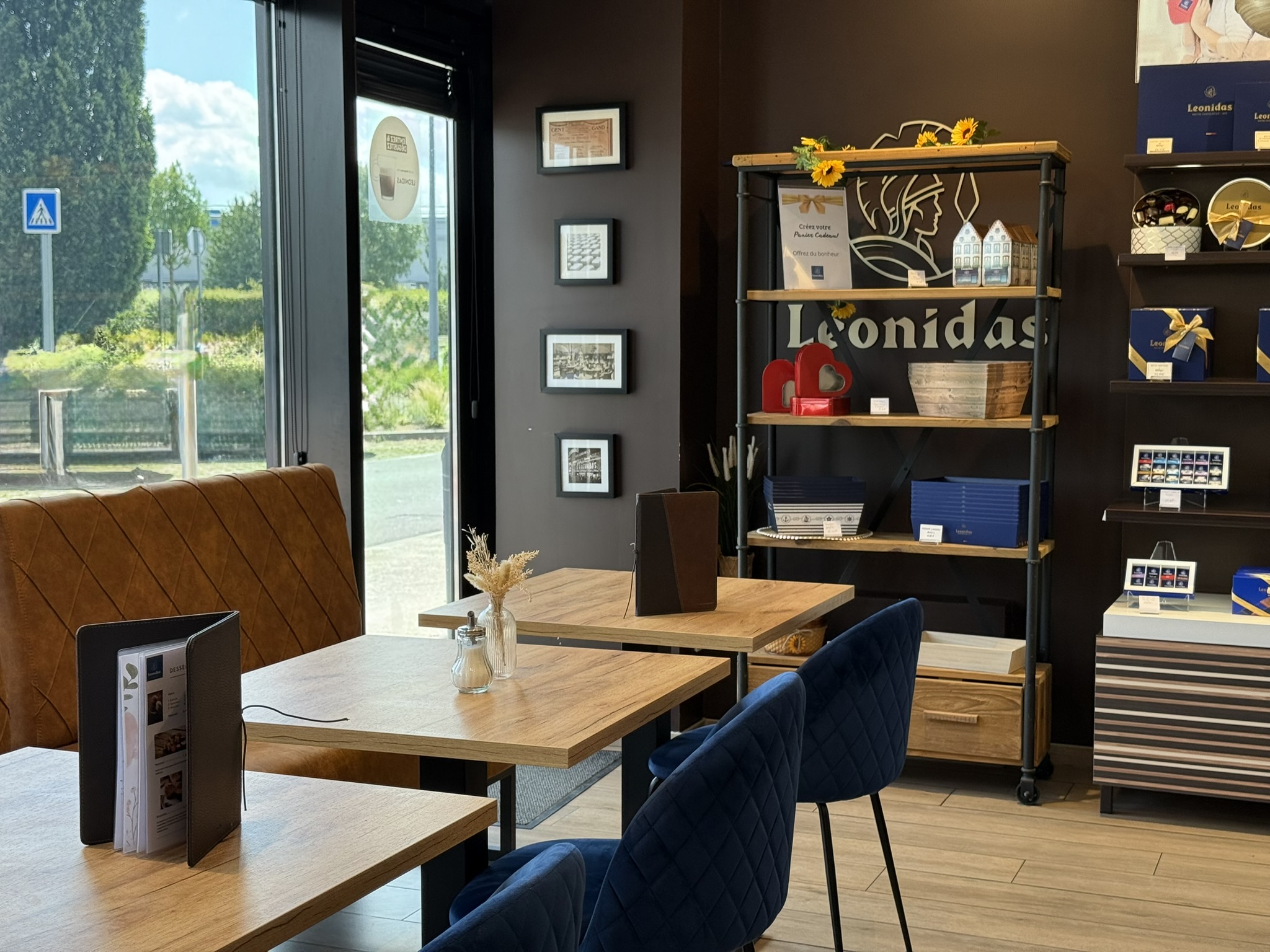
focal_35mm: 48
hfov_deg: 39.7
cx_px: 635
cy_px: 476
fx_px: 1761
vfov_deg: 30.3
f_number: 1.78
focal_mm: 6.76
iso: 64
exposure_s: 1/160
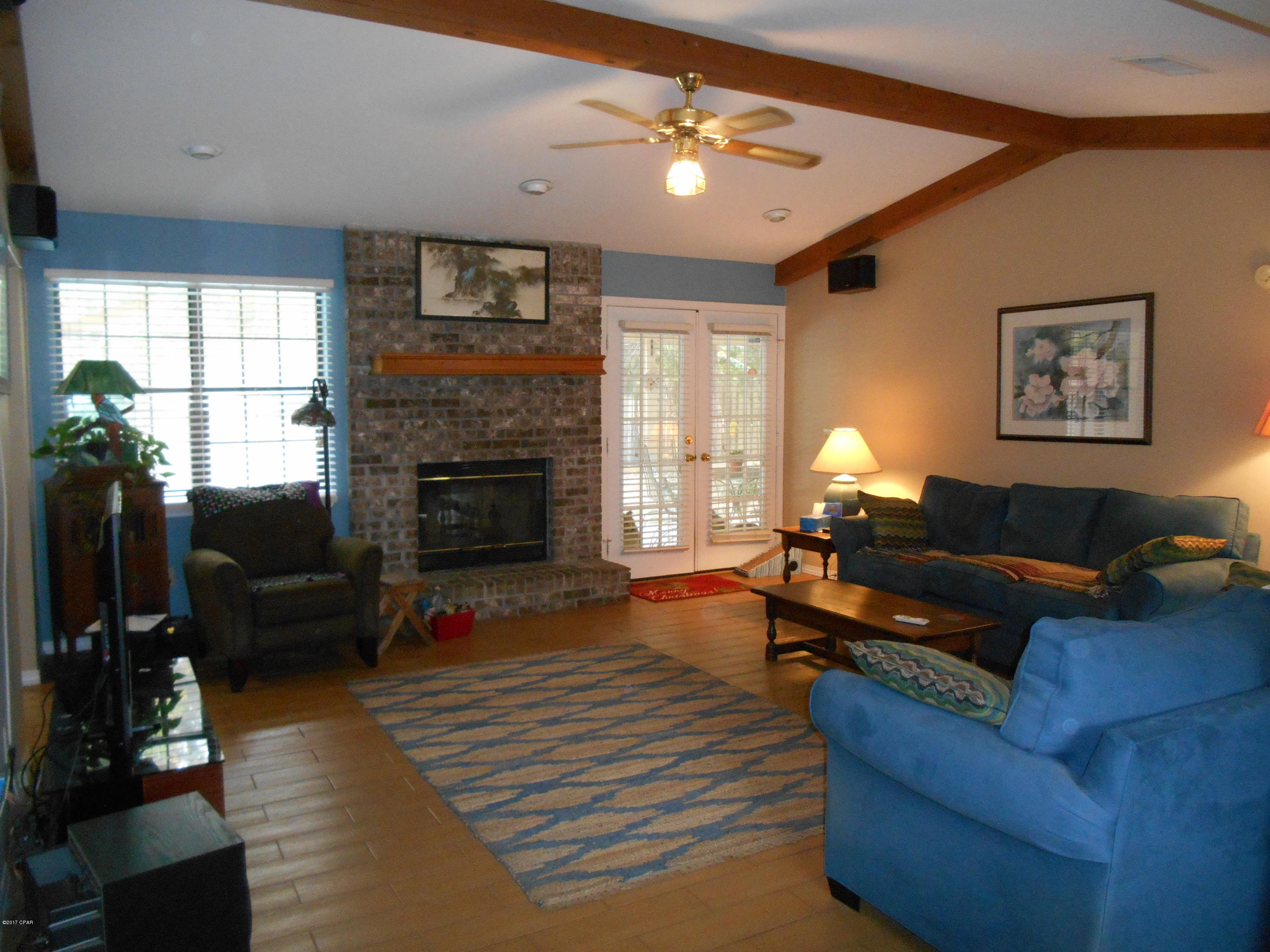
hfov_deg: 67.3
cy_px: 476
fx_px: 954
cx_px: 635
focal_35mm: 26
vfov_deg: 53.1
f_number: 3.4
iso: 560
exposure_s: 1/25
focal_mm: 4.7
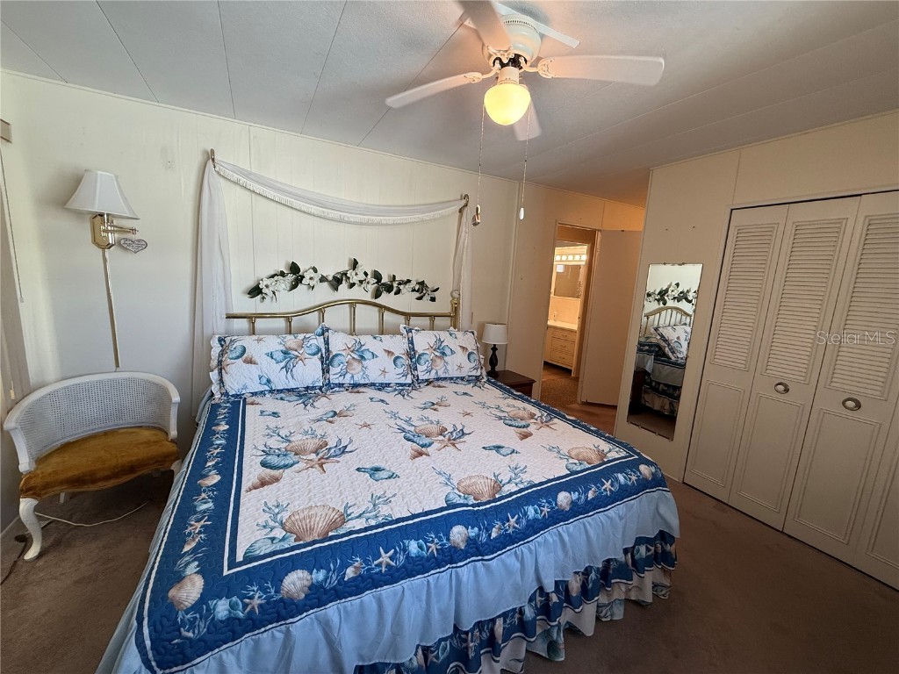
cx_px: 450
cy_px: 337
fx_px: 364
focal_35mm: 14
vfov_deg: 85.7
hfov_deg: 102.1
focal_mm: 2.22
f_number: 2.2
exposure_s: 1/120
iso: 160
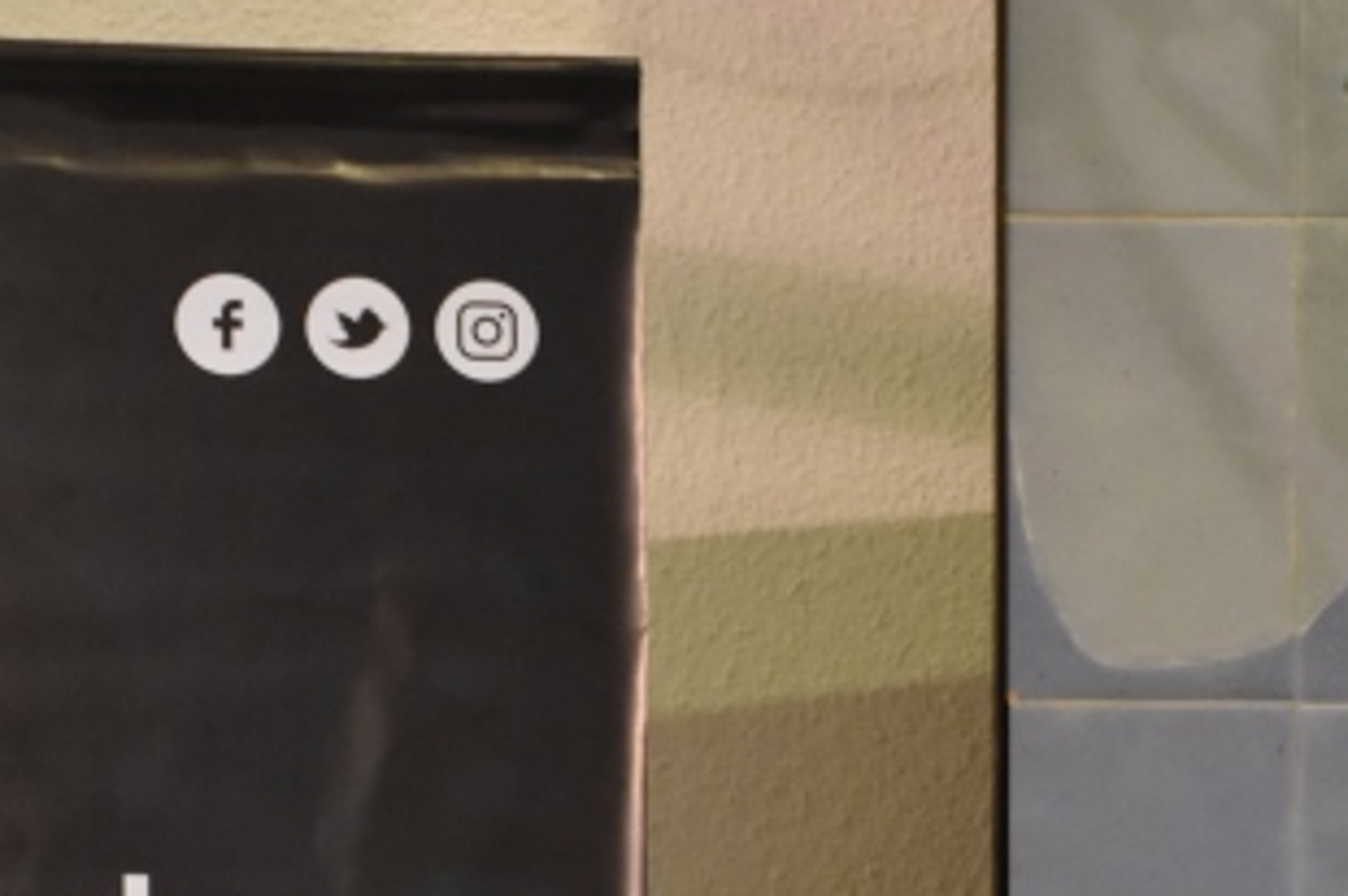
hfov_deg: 7.9
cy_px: 1185
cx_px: 1413
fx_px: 9650
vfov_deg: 5.3
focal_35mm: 258
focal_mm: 52
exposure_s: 1/60
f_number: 4.8
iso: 2200
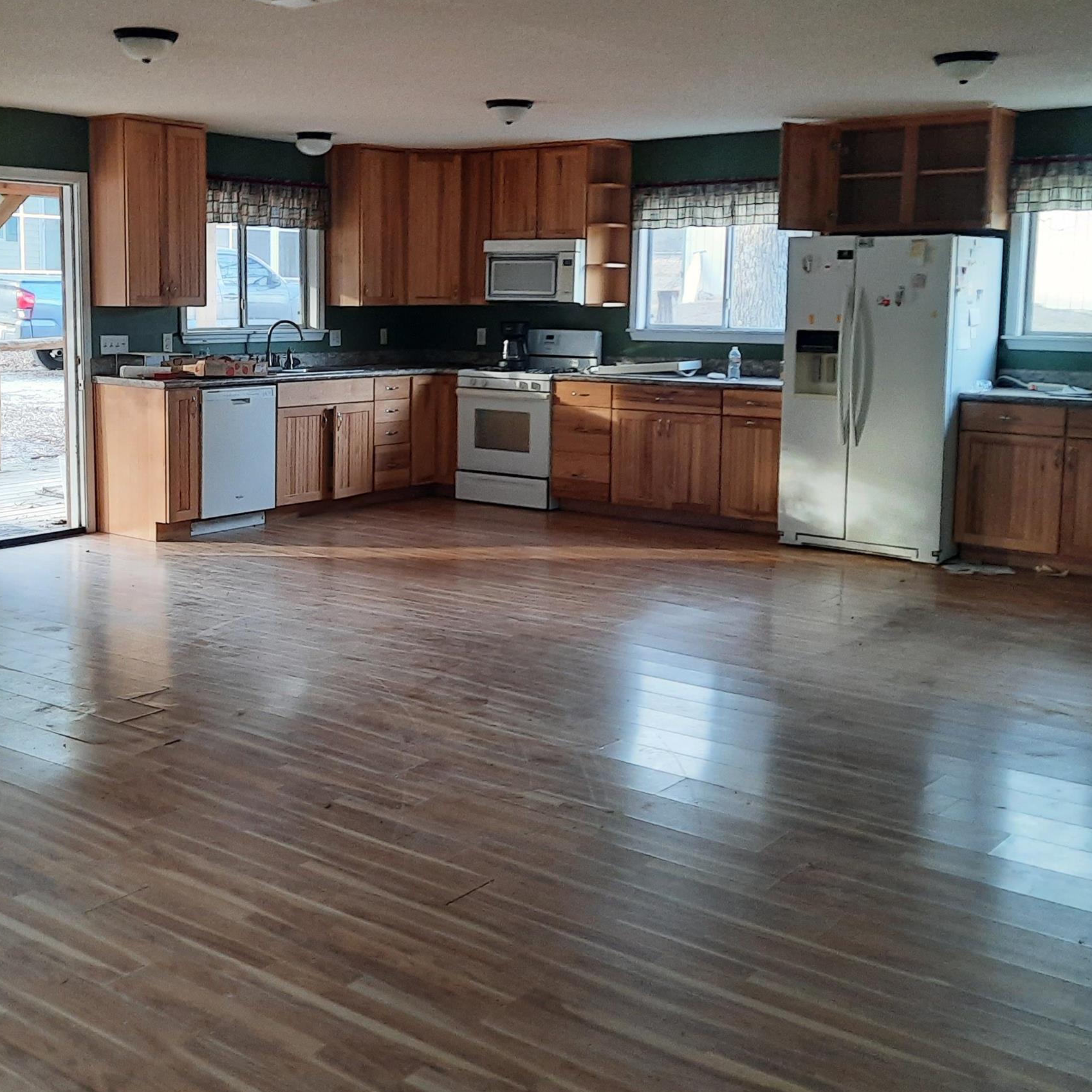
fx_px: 1428
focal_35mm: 40
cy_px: 452
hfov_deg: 41.5
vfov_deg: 41.7
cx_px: 394
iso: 320
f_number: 2
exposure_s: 1/40
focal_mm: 4.6
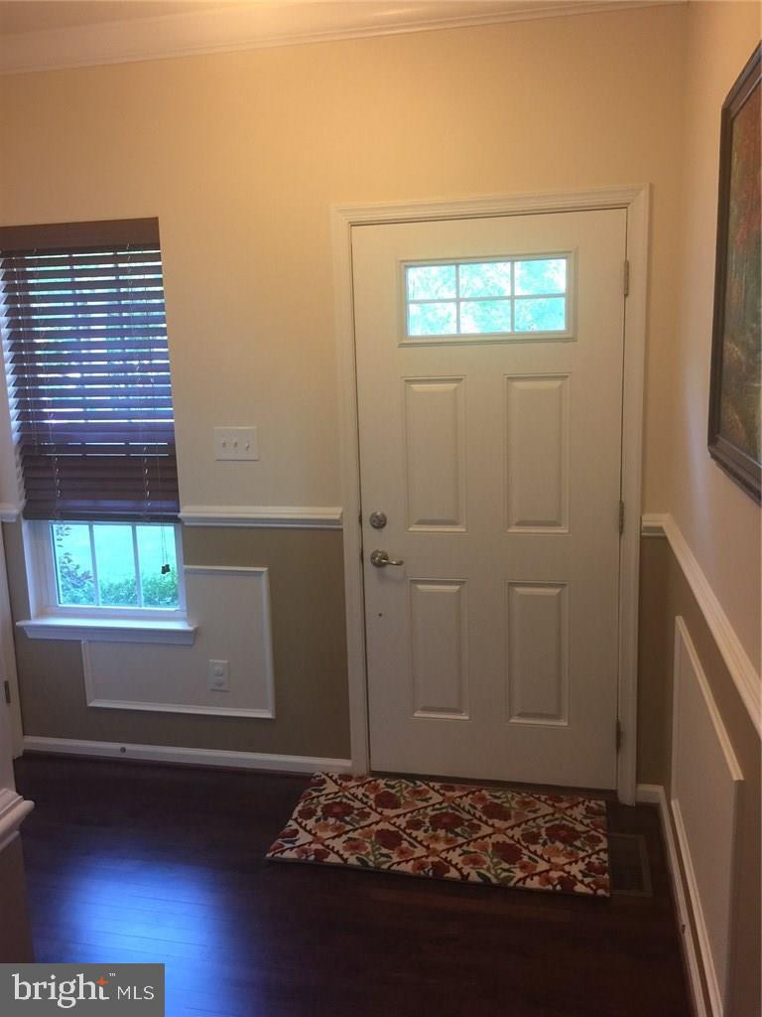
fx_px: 851
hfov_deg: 48.2
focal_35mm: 29
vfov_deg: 61.7
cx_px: 381
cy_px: 508
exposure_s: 1/15
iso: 80
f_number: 2.2
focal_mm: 4.15
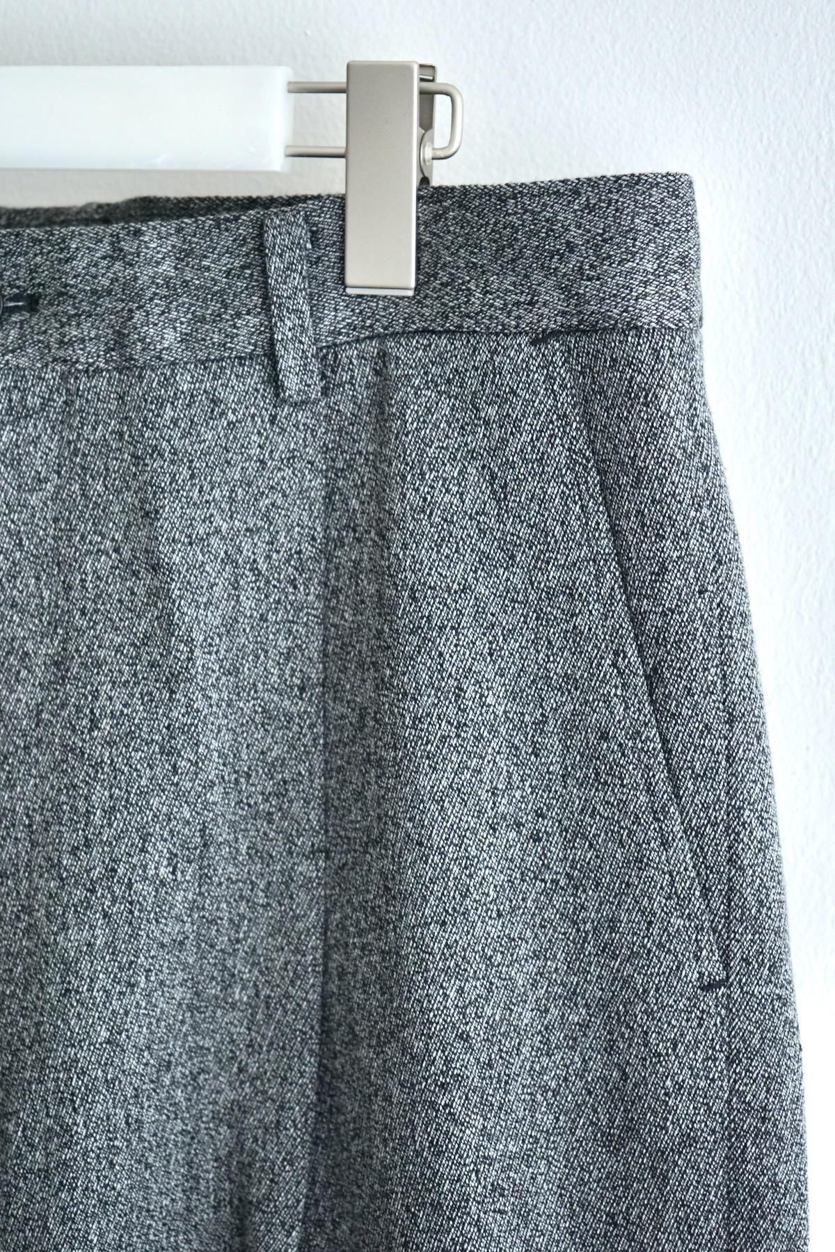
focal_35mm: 70
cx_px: 418
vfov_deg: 28.8
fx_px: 2435
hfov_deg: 19.5
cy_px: 626
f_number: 5.6
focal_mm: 70
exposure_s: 1/100
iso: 1600
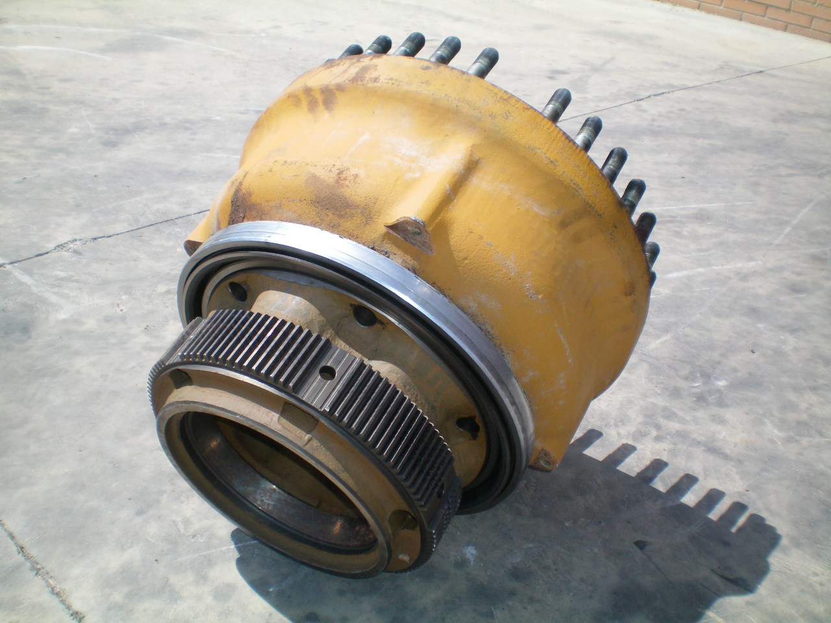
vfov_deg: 37.7
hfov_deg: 49.0
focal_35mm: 38
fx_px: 912
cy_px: 312
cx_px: 416
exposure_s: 1/400
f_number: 4.6
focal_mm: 6.3
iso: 64
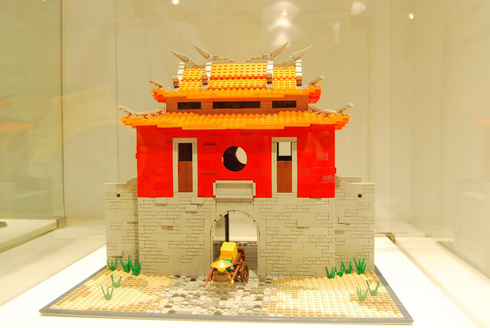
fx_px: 531
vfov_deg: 34.3
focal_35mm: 39
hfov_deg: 49.5
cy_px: 164
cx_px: 245
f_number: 5.6
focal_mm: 26
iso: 800
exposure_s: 1/15
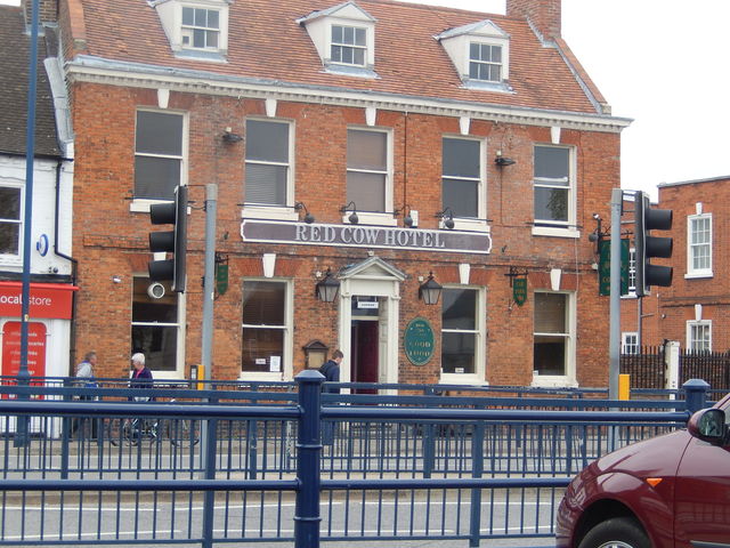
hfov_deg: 23.0
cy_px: 274
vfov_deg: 17.4
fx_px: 1793
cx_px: 365
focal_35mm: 85
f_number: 5.1
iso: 125
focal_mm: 15.2
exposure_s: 1/250
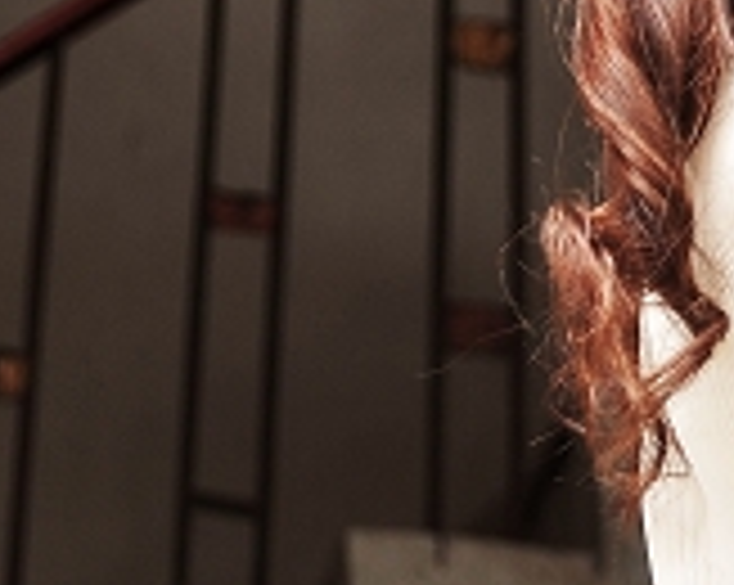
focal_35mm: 184
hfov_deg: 10.4
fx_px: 3992
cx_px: 72
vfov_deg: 8.1
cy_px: -418
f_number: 2.8
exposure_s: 1/125
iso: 200
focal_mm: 40
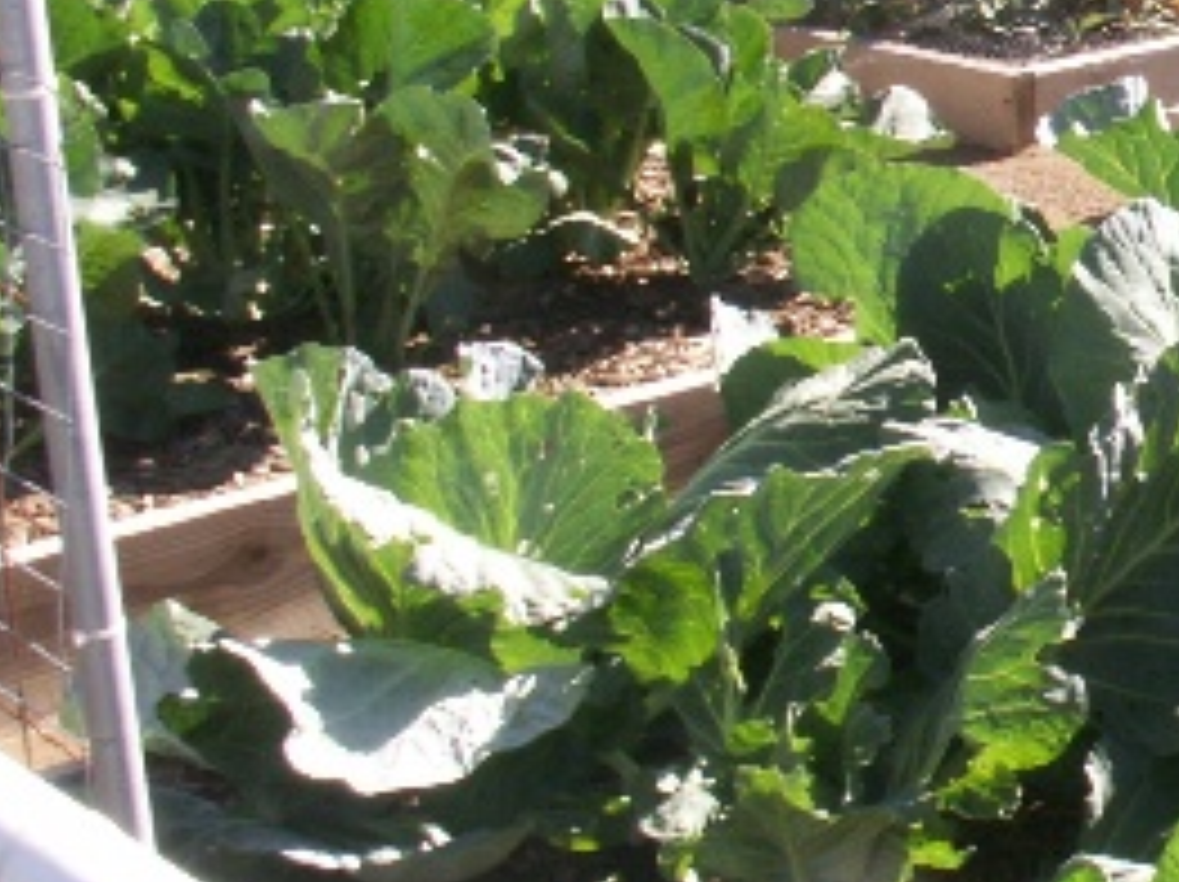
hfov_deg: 16.7
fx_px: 3641
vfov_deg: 13.7
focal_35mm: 107
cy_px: 140
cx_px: 1768
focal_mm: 5.86
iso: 50
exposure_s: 1/60
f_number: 8
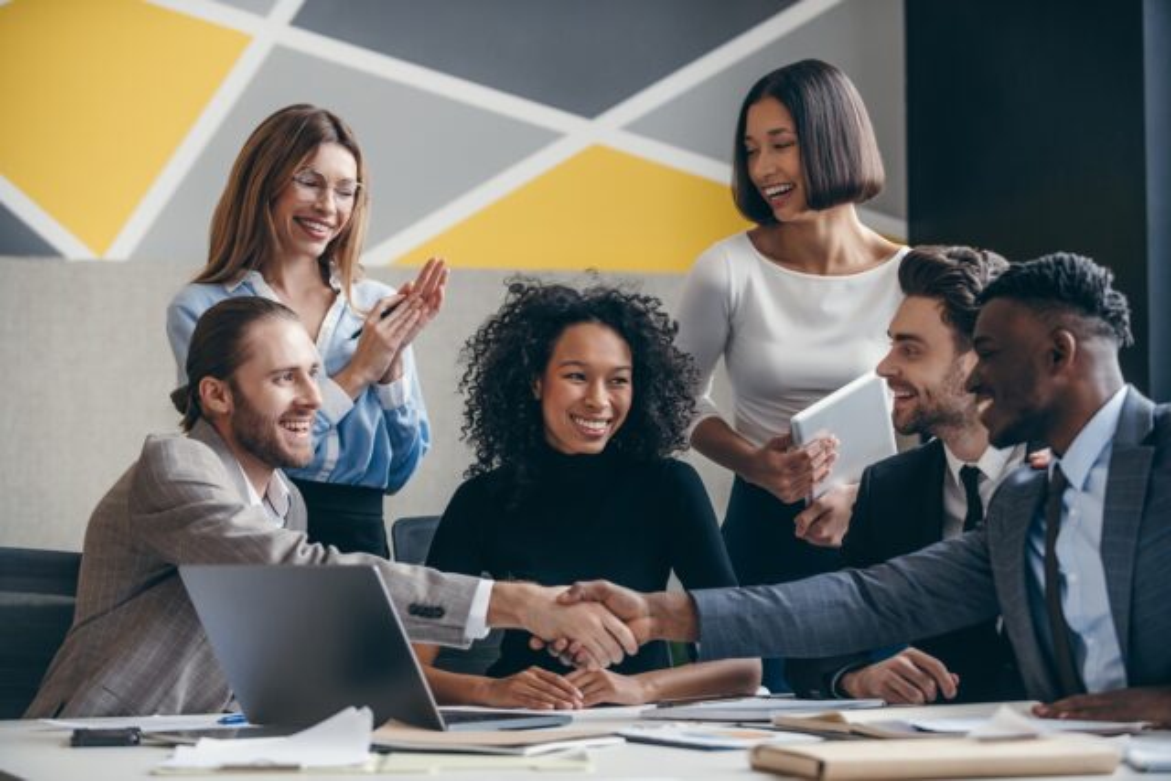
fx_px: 2798
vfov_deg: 15.9
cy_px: 390
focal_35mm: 86
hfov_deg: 23.6
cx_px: 586
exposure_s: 1/160
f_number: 4
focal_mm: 86
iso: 500
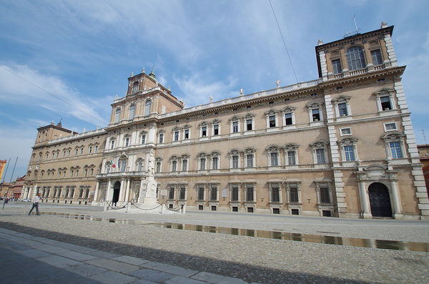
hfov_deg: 96.9
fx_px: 190
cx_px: 214
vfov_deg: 73.5
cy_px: 142
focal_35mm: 16
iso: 100
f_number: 8
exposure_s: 1/400
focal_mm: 11.25
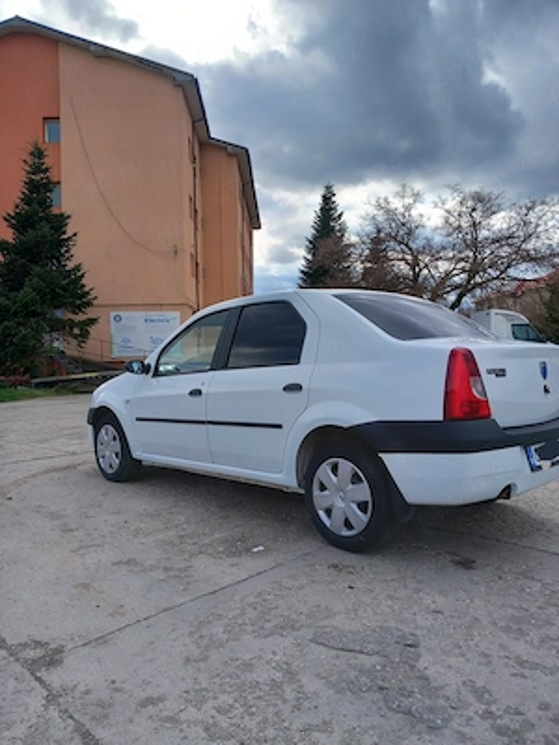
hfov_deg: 51.4
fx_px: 581
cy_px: 372
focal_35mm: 27
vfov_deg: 65.3
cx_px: 280
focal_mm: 4
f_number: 1.8
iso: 20
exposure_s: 1/357
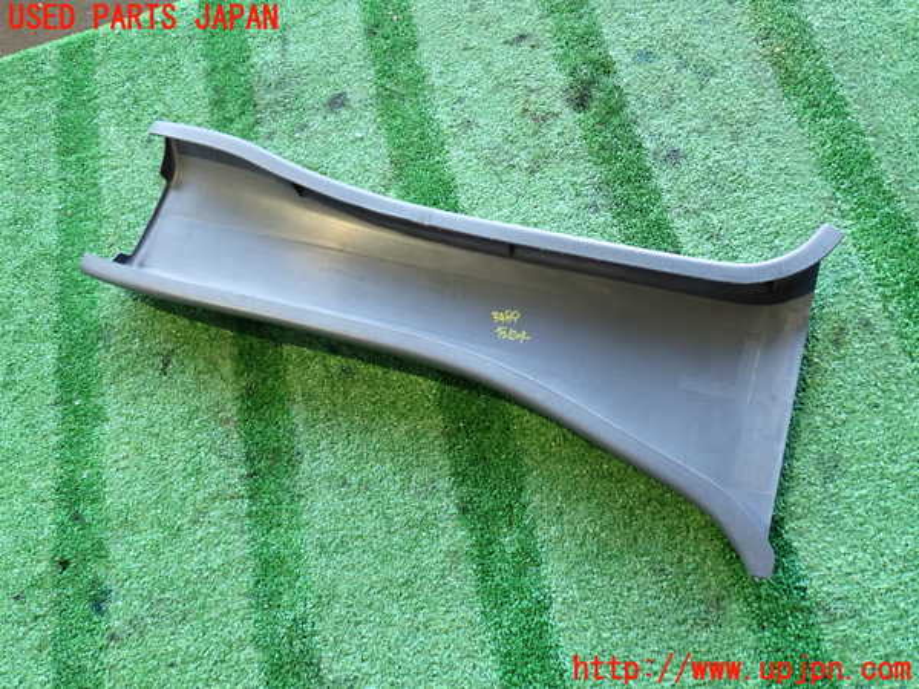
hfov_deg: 60.0
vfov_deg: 46.8
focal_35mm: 30
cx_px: 460
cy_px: 344
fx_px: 796
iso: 200
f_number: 2.3
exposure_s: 1/30
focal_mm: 5.4
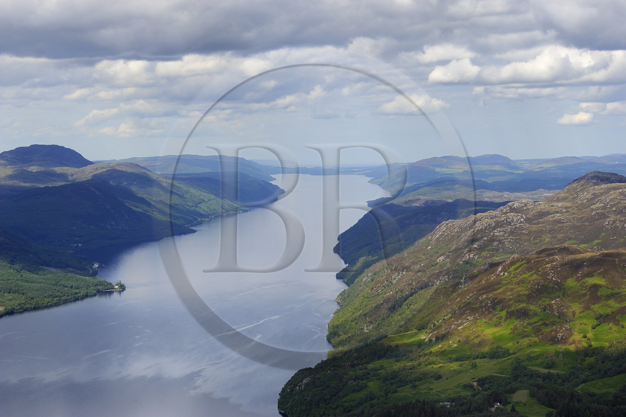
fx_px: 1598
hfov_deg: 22.2
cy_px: 208
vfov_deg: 14.8
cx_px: 313
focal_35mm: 92
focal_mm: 92
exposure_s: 1/800
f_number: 10
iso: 400
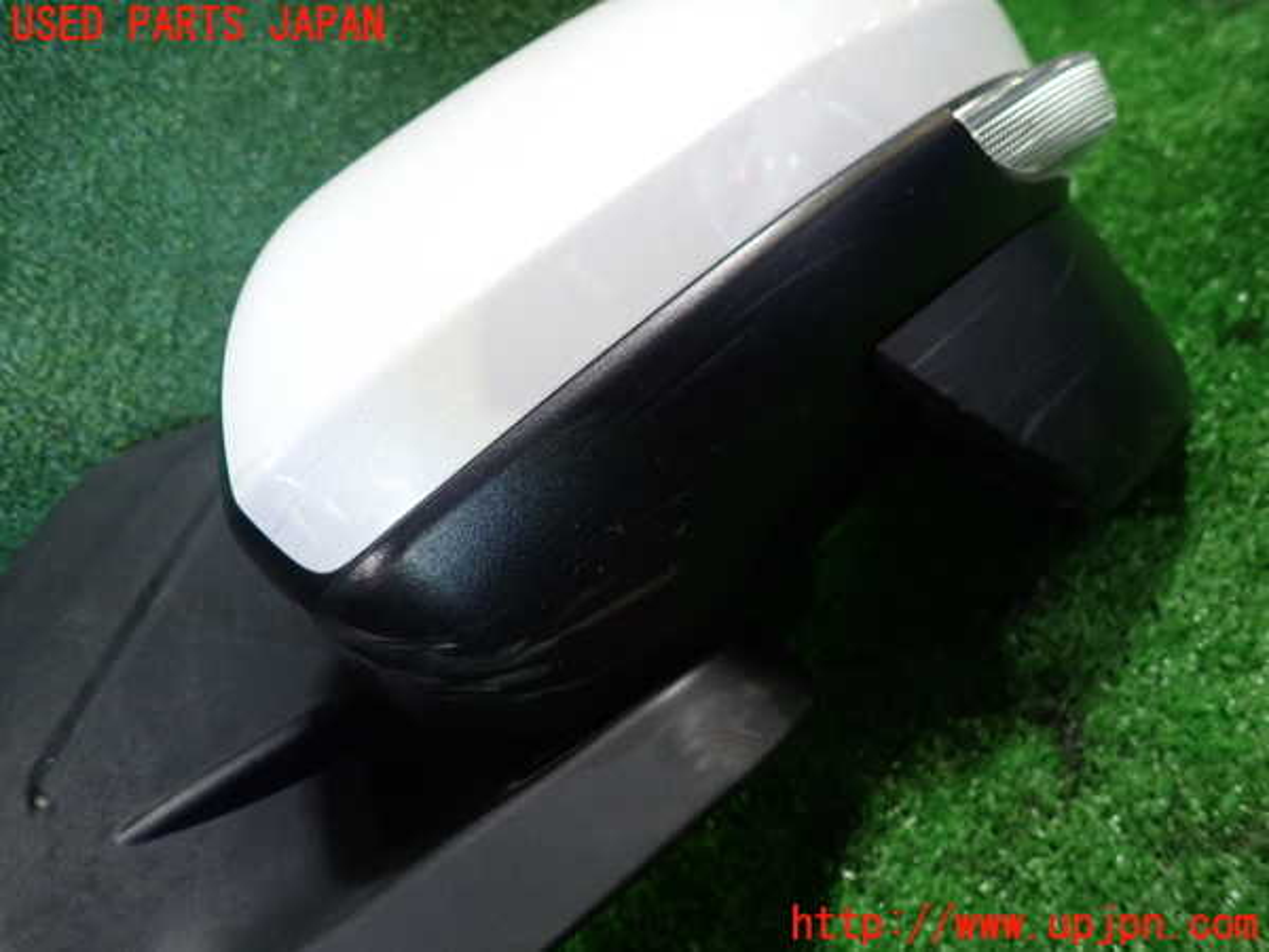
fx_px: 916
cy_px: 476
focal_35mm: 25
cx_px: 634
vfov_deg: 54.9
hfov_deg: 69.4
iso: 200
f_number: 2
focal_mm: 4.5
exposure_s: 1/30
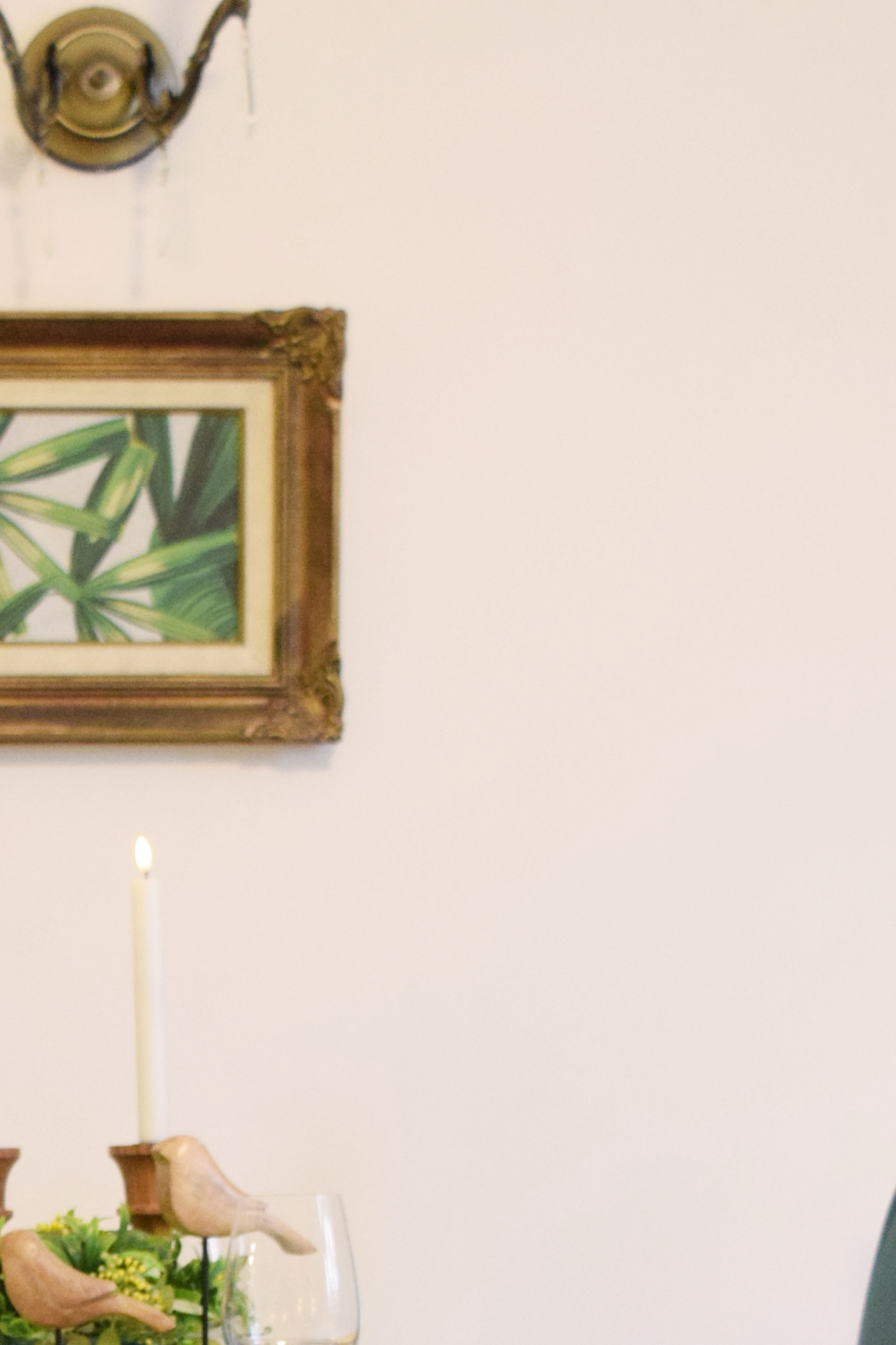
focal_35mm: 122
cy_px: 1422
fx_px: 4555
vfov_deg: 16.4
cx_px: -48
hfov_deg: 11.1
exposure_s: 1/80
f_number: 4.5
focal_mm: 28
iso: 1600
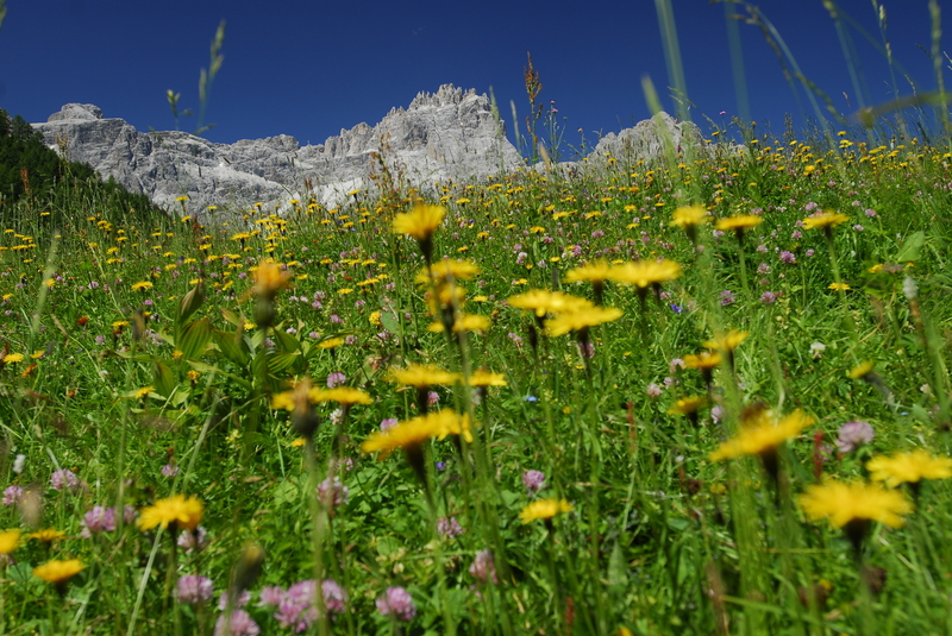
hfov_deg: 53.1
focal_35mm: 36
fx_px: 953
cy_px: 318
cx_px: 476
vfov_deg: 36.9
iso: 100
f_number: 6.3
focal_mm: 24
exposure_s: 1/160
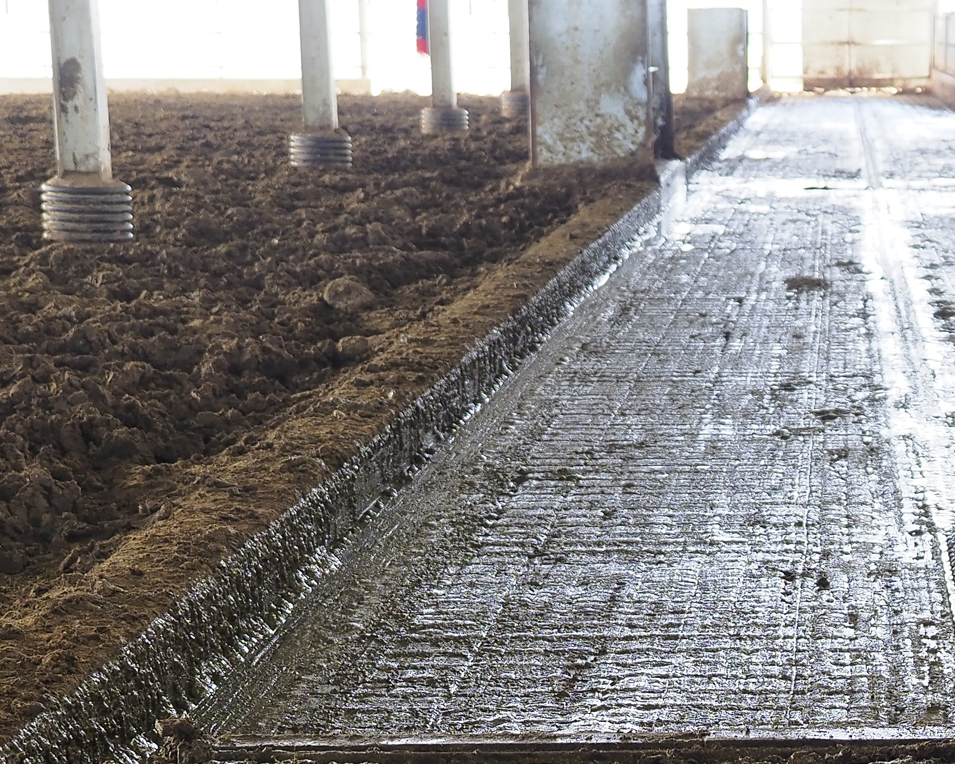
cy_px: 932
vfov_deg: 13.6
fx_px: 3109
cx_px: 916
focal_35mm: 110
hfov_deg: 17.1
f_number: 2.8
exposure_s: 1/50
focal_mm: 20
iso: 200
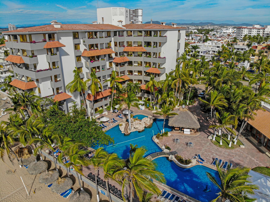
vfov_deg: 56.8
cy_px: 101
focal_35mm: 24
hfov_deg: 71.6
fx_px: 187
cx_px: 135
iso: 100
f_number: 2.8
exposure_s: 1/1087
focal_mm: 4.5
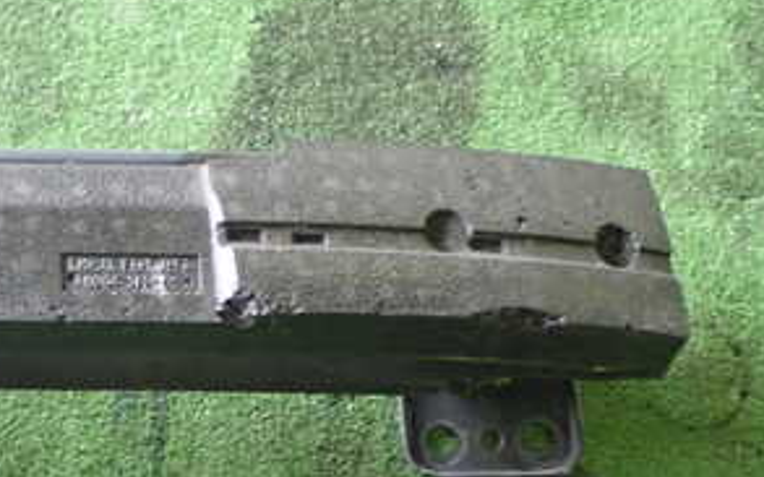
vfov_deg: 12.7
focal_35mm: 102
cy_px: 464
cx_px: 31
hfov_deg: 19.9
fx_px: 2123
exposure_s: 1/20
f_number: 3.1
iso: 800
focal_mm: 8.4
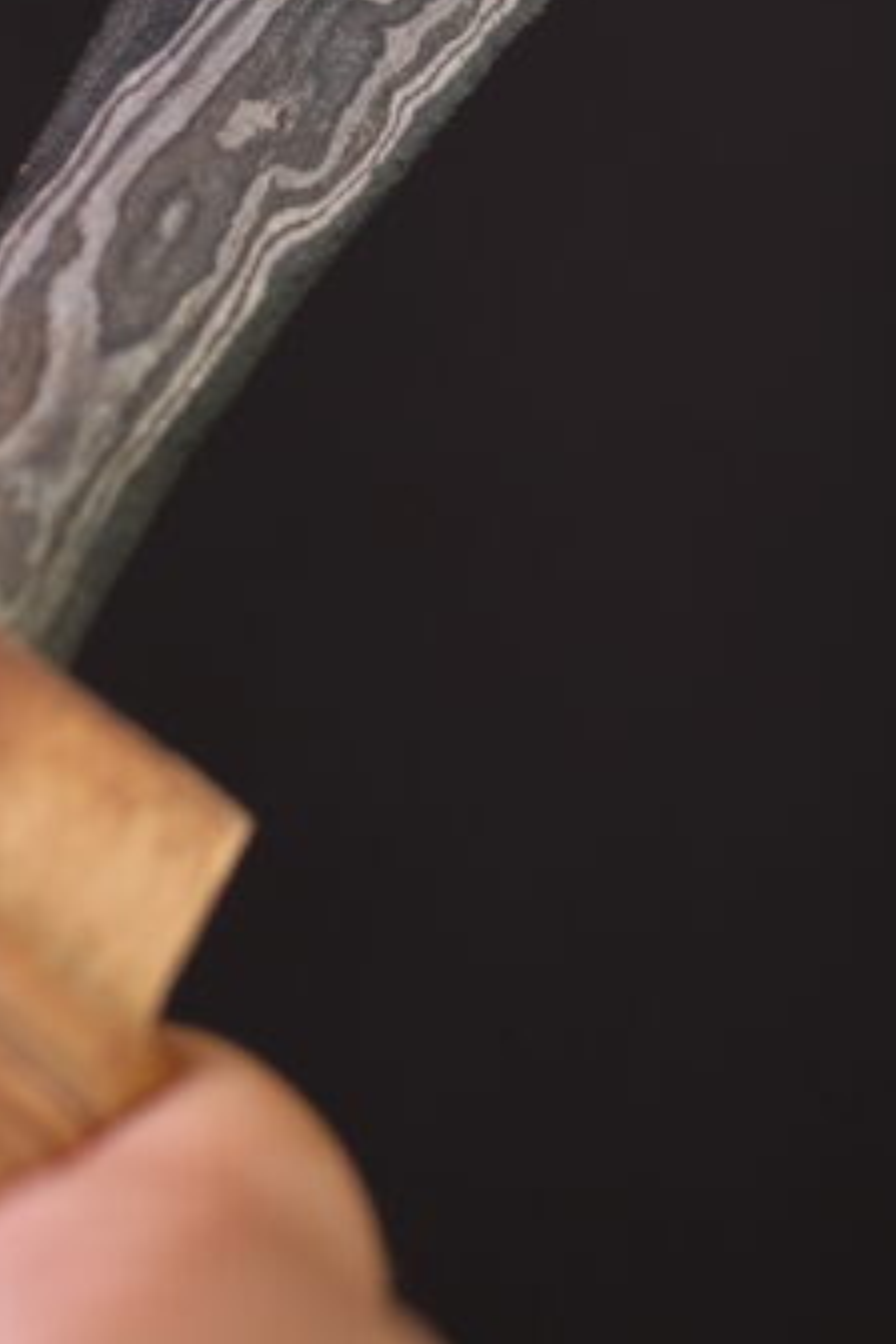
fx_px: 5114
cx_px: 522
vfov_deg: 14.5
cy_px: -220
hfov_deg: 10.0
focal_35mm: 137
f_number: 2.5
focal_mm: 30
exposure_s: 1/250
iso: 250
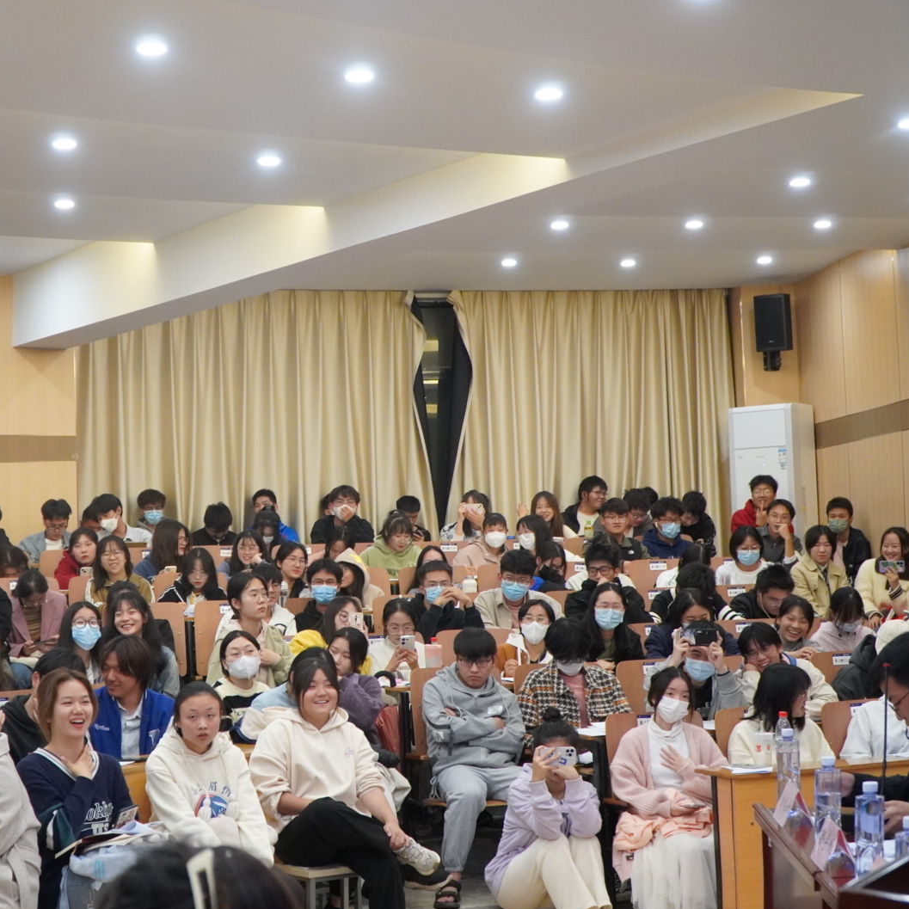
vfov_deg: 32.4
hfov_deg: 31.9
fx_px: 1564
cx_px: 247
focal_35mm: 53
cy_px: 450
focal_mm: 27
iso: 3200
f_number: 4
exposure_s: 1/160
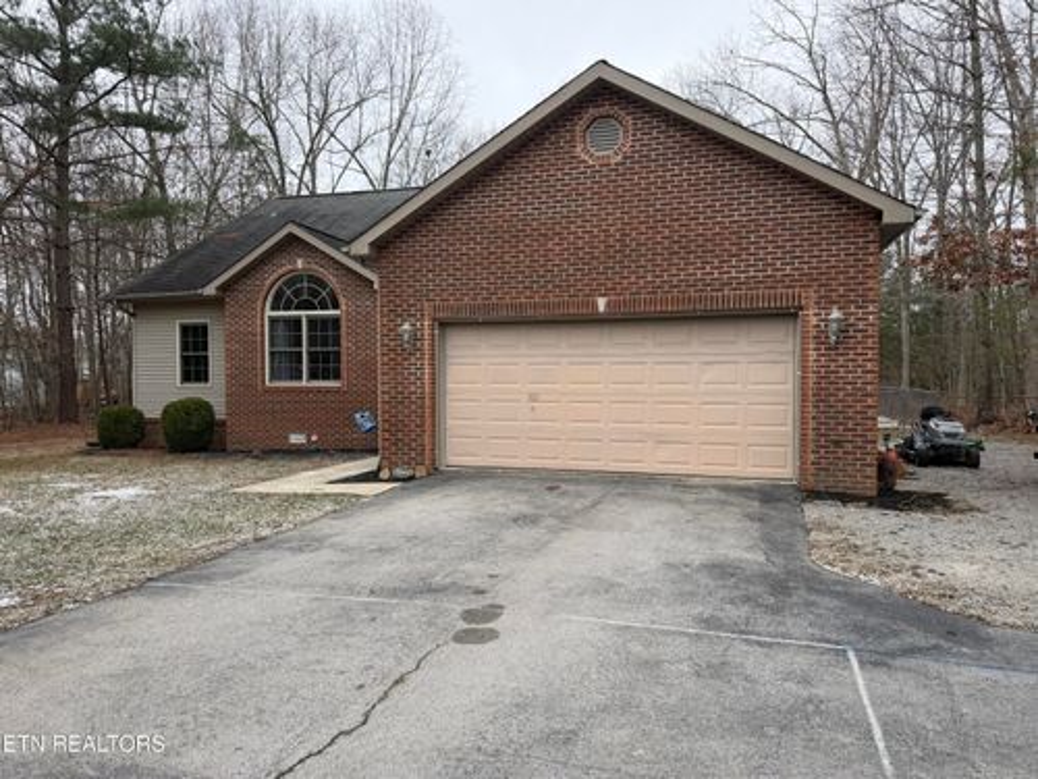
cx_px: 519
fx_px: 720
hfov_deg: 71.6
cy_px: 390
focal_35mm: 24
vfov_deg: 56.8
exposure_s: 1/979
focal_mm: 6.76
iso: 80
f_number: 1.78
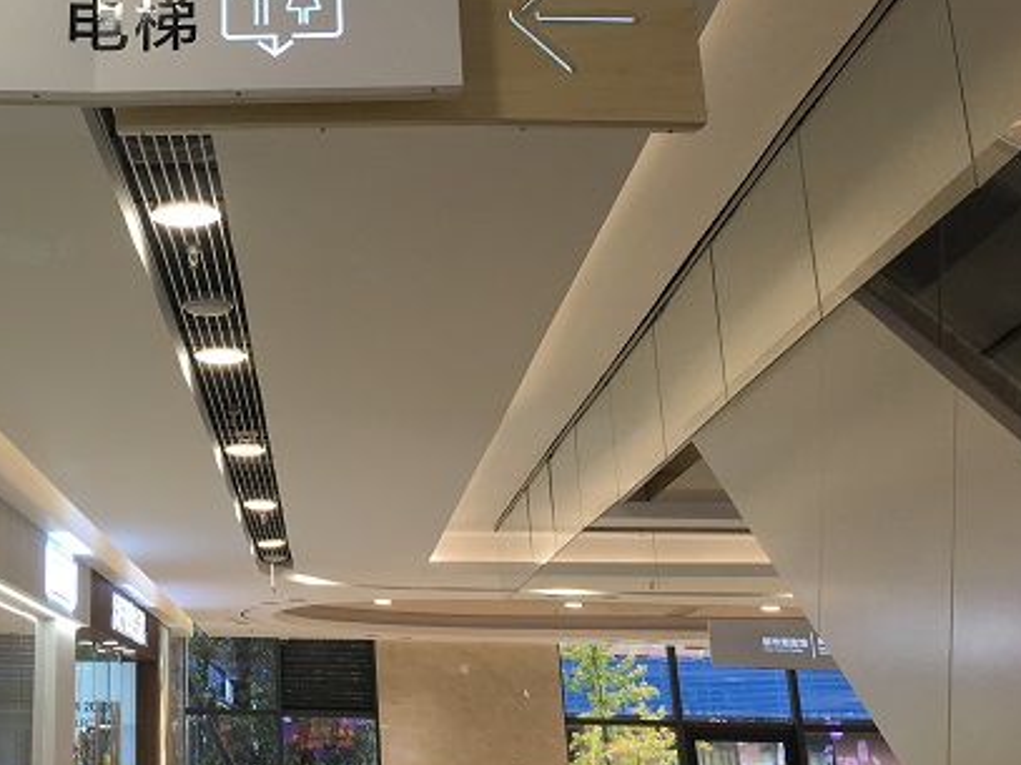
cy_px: 98
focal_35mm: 57
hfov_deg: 31.9
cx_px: 70
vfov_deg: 25.0
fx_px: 1681
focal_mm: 4.15
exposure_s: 1/50
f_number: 2.2
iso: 25
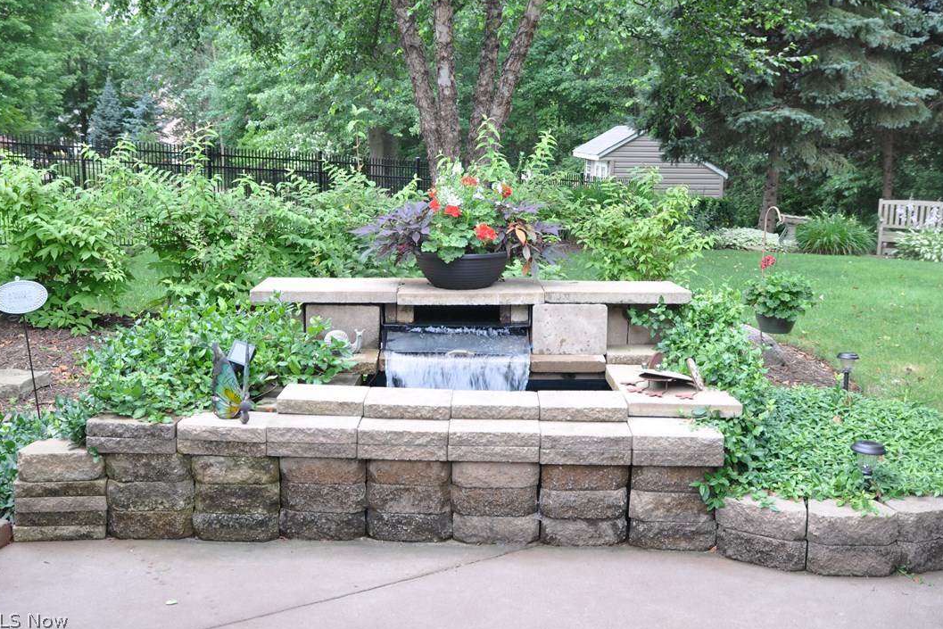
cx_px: 462
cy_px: 312
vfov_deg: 36.0
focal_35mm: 37
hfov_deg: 51.9
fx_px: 969
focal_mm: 24
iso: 400
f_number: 5
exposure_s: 1/100
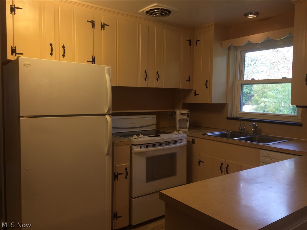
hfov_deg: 61.7
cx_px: 154
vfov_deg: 48.2
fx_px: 257
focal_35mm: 29
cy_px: 115
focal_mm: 4.15
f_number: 2.2
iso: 32
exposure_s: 1/30
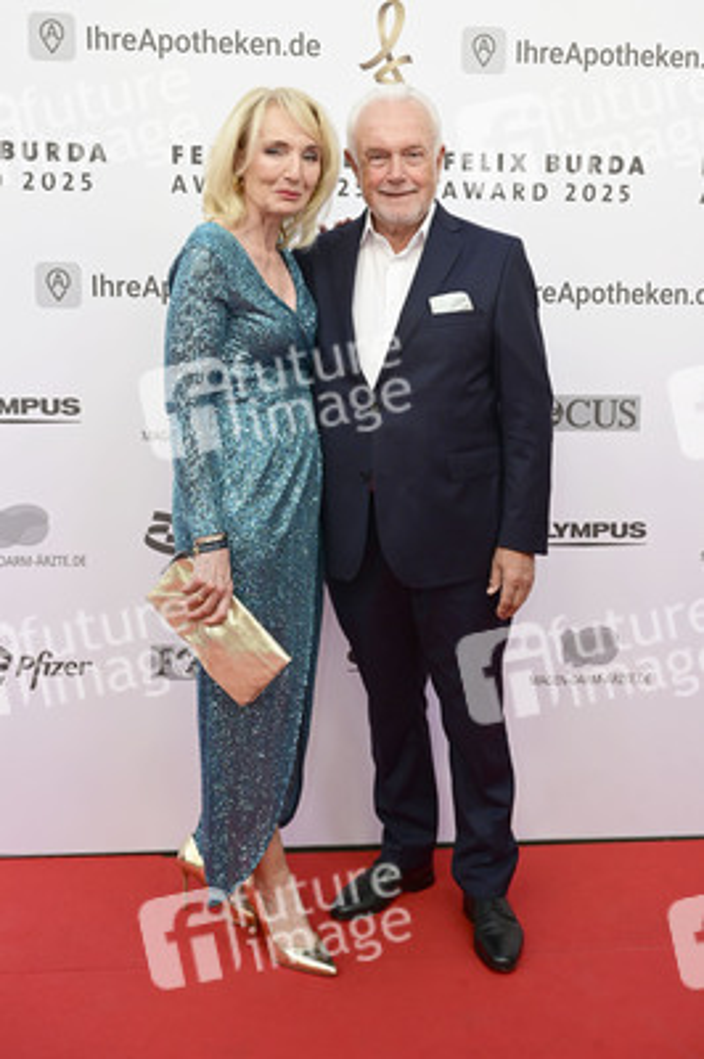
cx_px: 352
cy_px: 530
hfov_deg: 38.8
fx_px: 999
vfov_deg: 55.8
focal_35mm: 34
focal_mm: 34
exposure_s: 1/200
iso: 250
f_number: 7.1
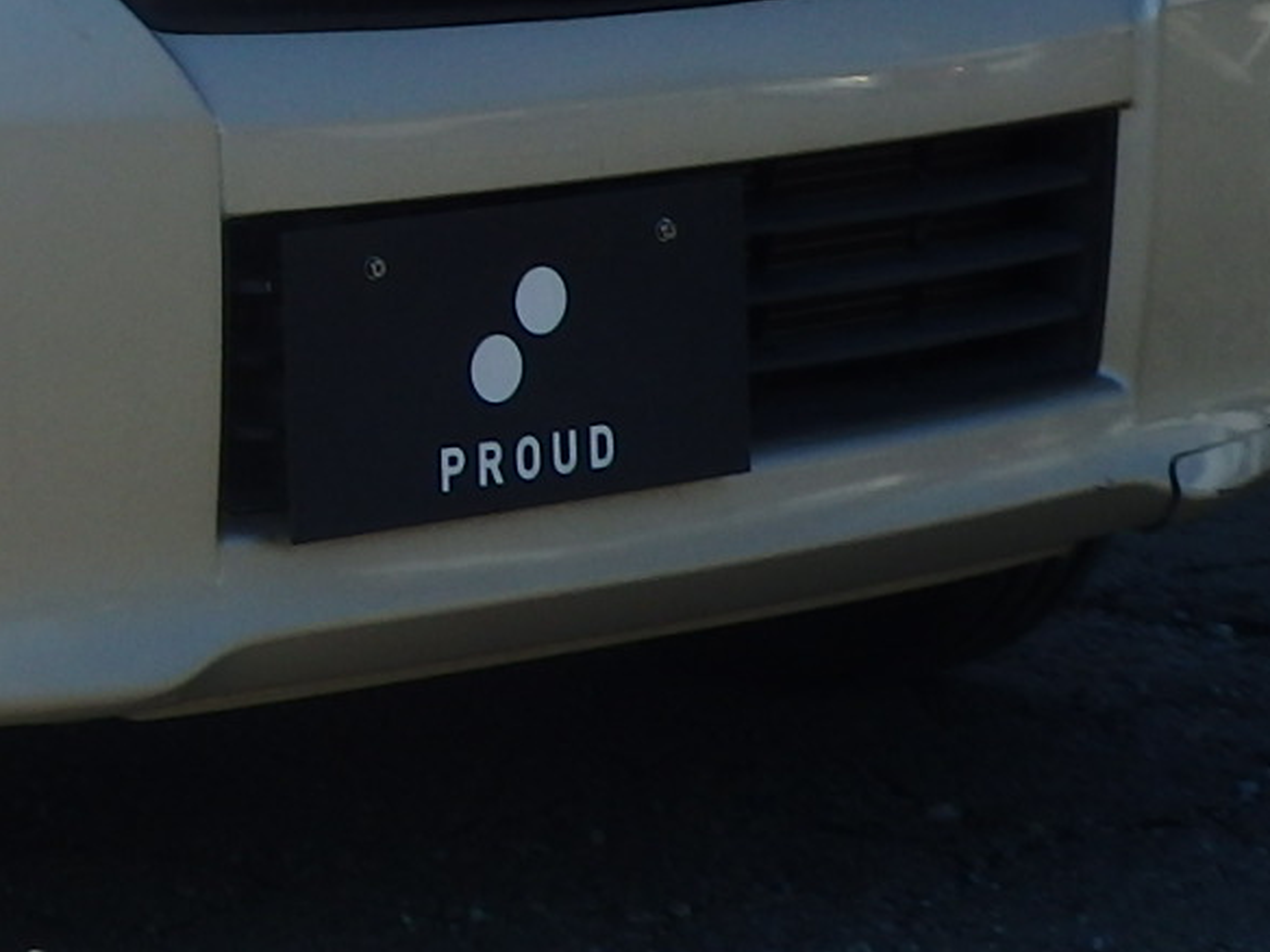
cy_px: -422
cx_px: -559
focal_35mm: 148
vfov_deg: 9.8
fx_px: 5430
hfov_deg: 12.7
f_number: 10.8
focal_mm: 8
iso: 125
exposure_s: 1/1600
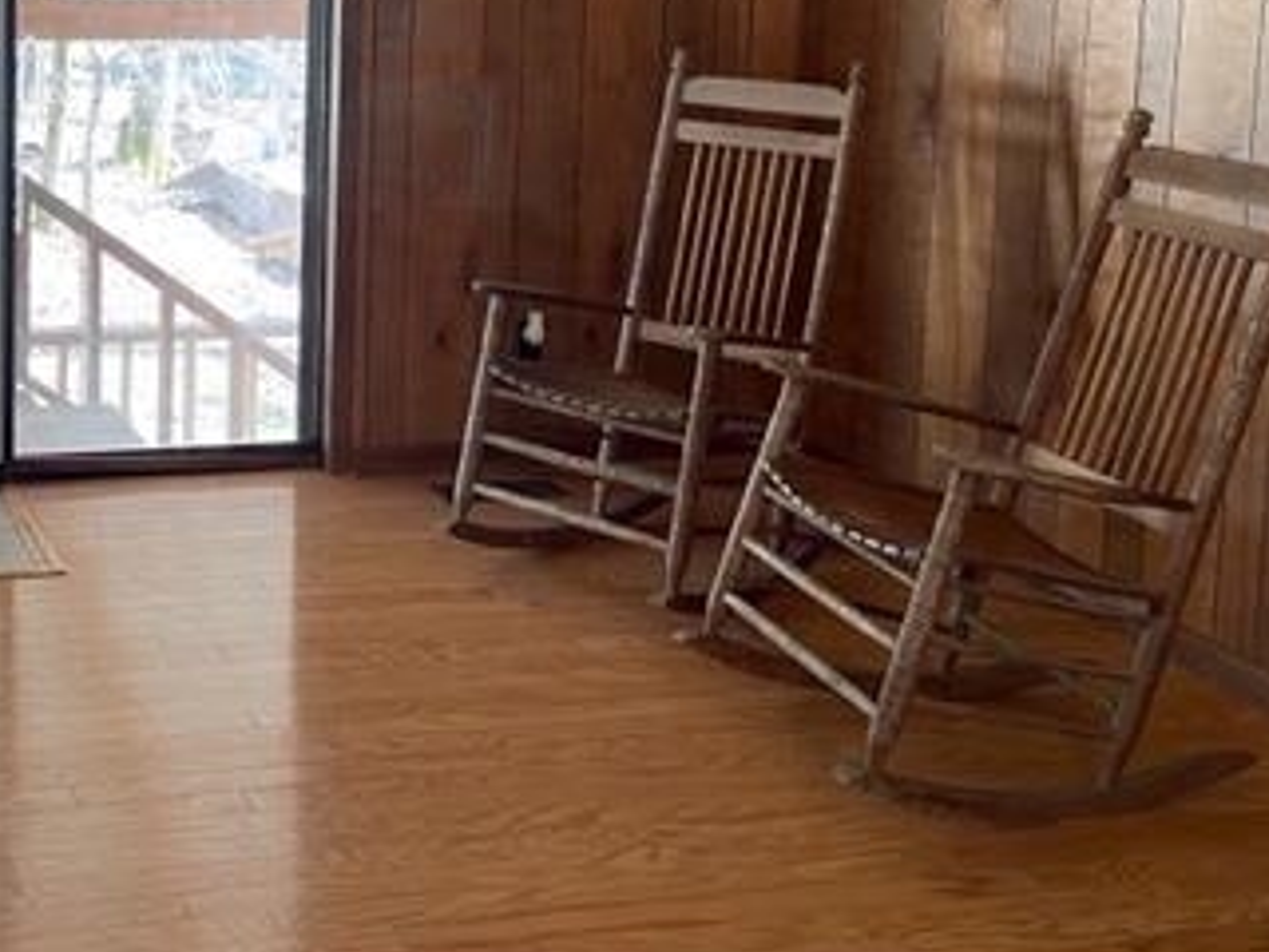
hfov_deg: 34.6
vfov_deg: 27.1
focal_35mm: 52
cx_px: 107
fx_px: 1906
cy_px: 99
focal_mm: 5.1
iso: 125
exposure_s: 1/60
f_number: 1.6
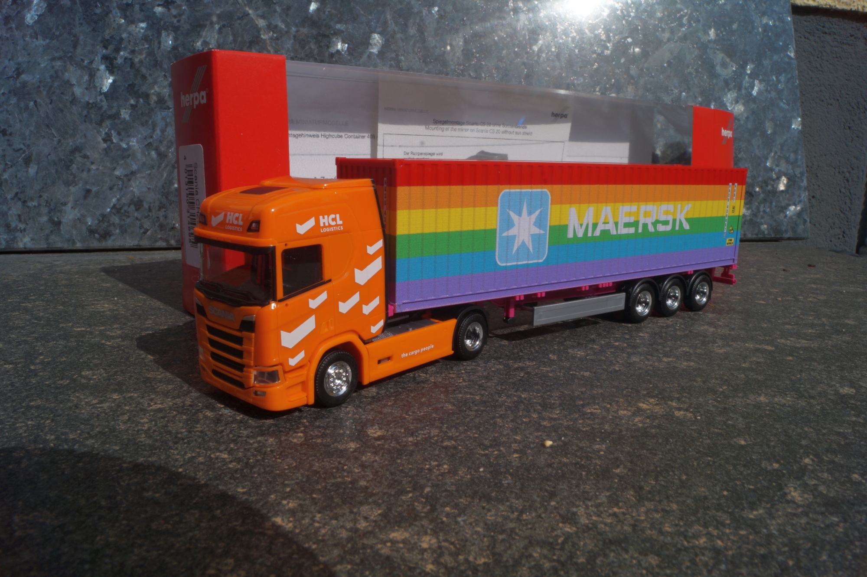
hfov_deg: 67.4
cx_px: 434
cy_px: 288
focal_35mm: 27
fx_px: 650
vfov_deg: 47.9
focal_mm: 18
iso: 100
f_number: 22
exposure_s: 1/60
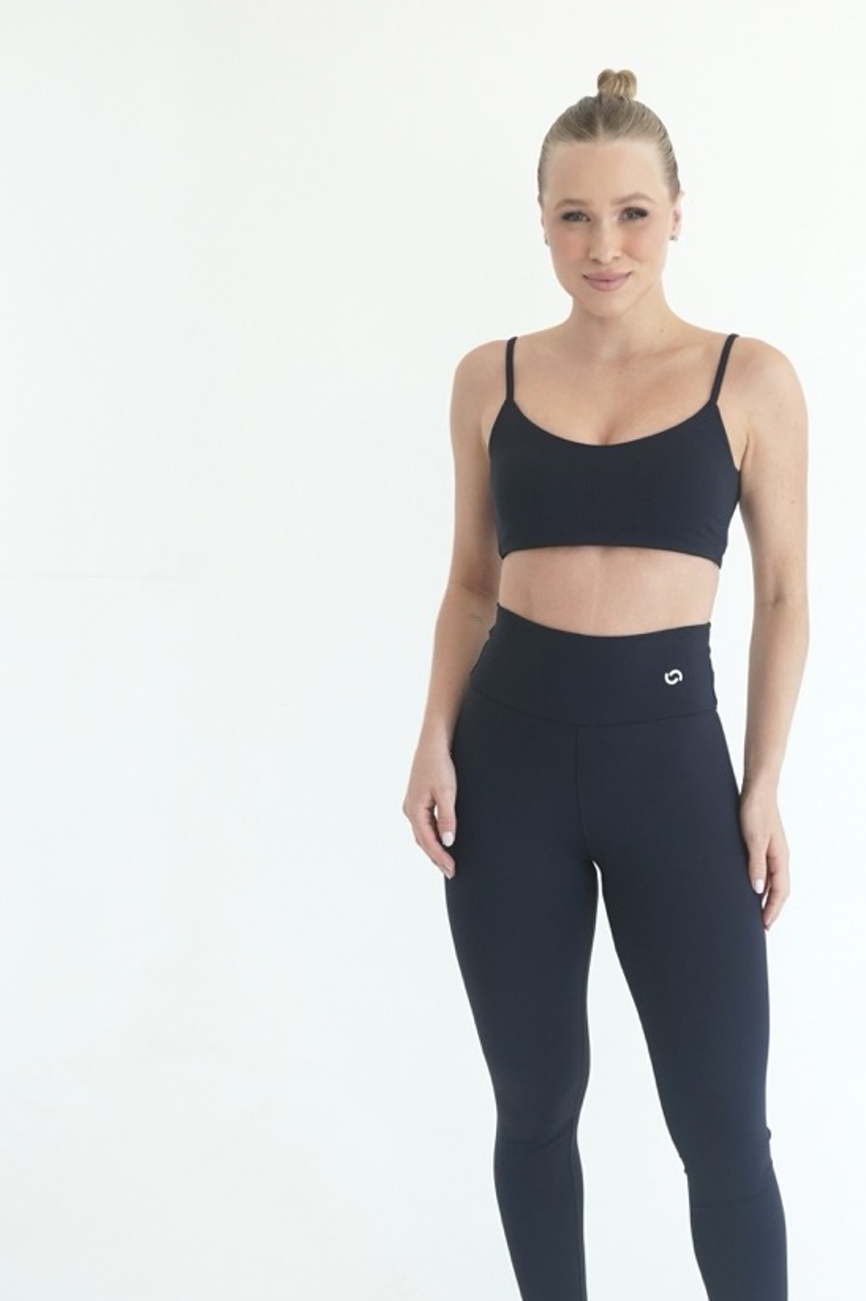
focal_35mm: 56
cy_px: 689
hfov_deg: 24.0
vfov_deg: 35.6
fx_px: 2022
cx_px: 611
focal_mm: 24
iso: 640
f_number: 5.6
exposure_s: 1/160
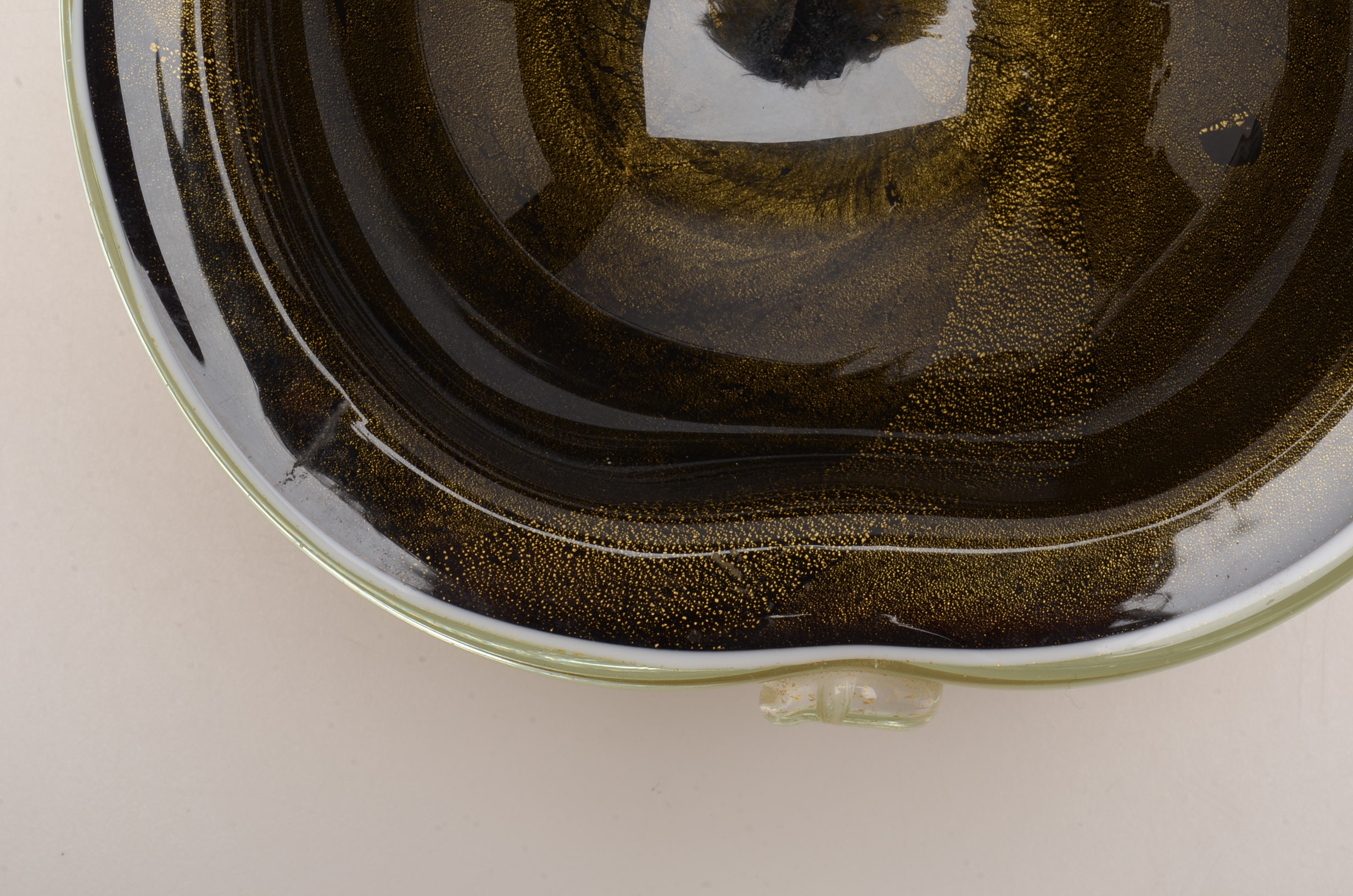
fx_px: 3094
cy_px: 448
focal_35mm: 82
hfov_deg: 24.7
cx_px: 676
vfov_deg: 16.5
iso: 100
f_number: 25
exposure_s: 1/160
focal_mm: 55
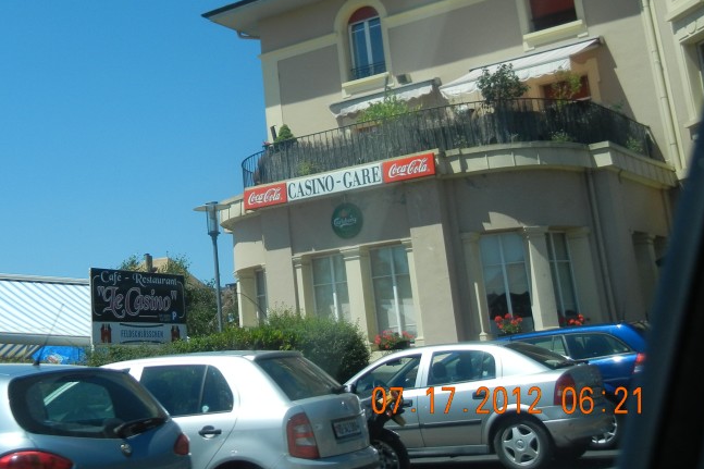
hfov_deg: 34.7
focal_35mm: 56
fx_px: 1095
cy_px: 70
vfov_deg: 23.7
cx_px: 157
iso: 160
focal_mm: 6.2
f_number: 7.2
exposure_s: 1/366
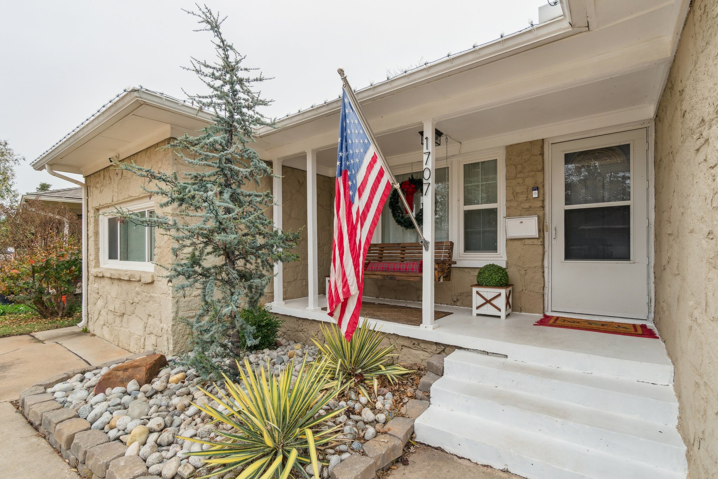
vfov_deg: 72.0
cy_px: 240
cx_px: 359
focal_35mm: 16
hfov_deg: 95.0
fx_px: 329
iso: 100
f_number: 8
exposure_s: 1/160
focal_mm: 11
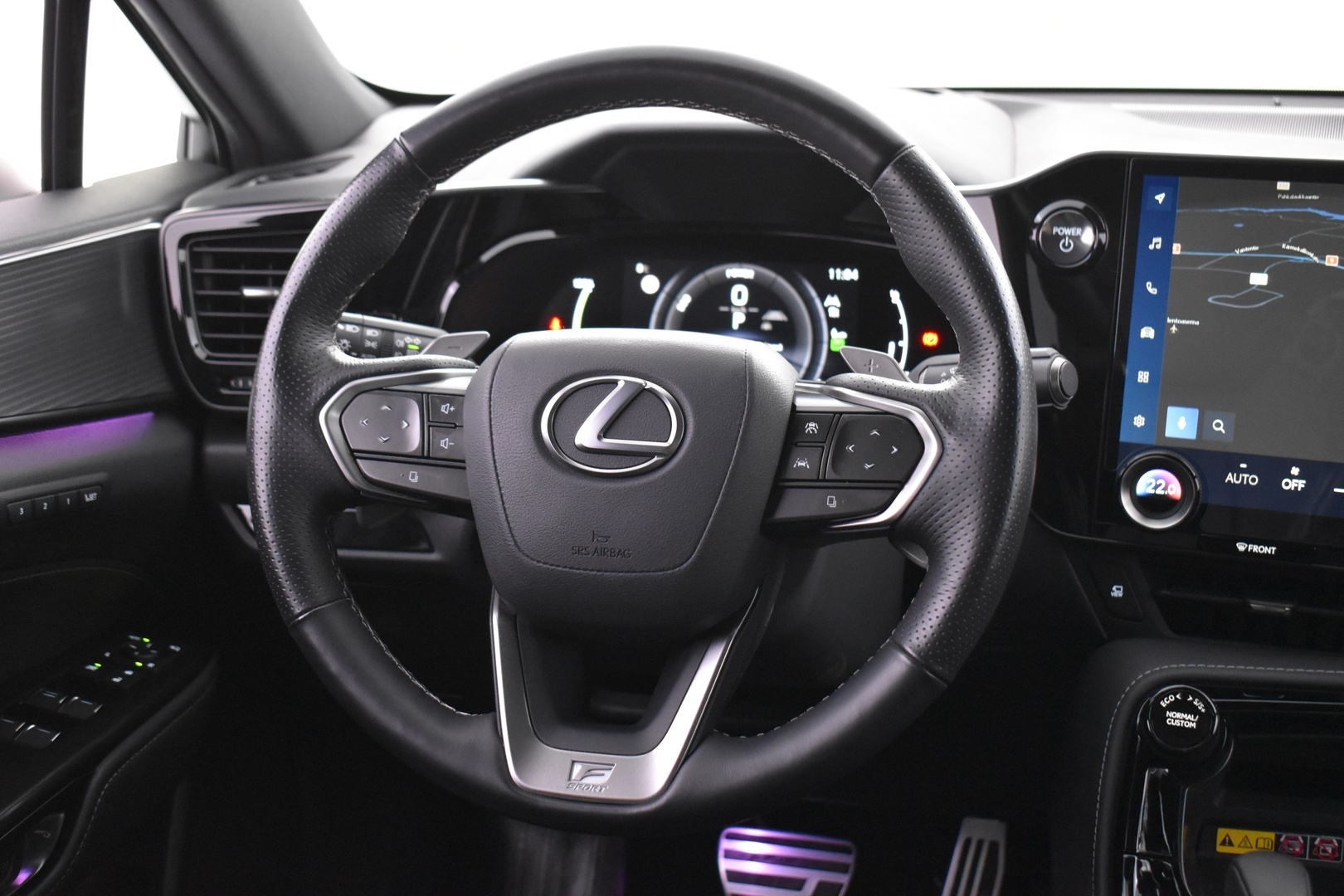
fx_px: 1624
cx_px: 672
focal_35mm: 44
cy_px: 448
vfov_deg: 30.8
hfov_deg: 45.0
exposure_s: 1/10
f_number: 4.2
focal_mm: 29
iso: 3200
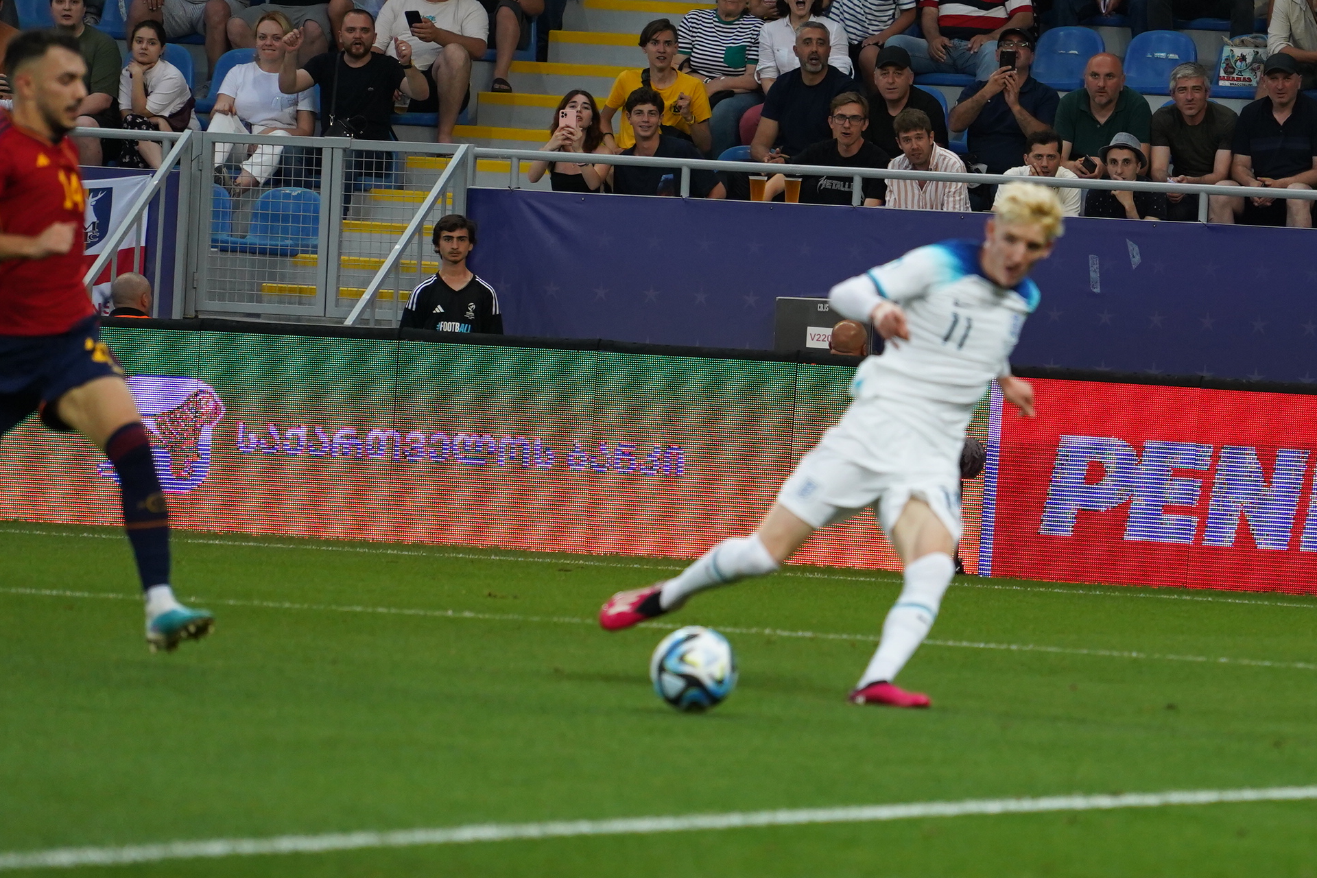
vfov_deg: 3.4
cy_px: 426
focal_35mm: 410
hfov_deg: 5.0
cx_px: 1052
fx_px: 14998
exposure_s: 1/1000
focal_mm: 200
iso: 2000
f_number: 4
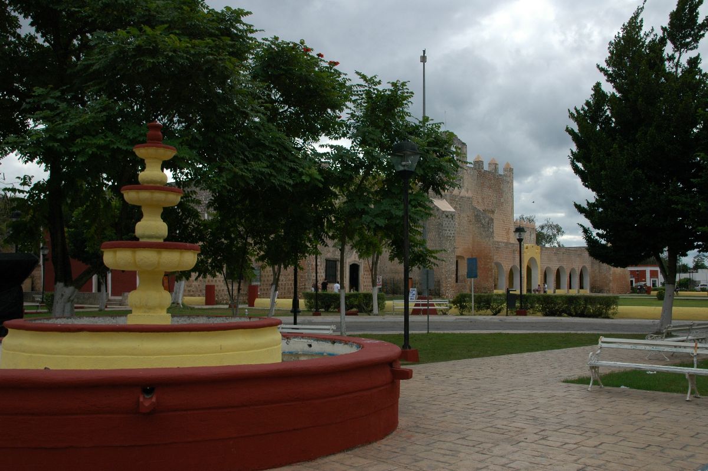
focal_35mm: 33
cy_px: 236
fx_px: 648
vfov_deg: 39.9
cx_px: 354
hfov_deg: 57.3
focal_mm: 22
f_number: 8
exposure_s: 1/400
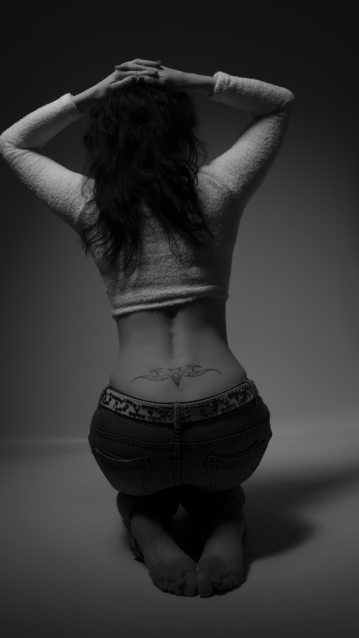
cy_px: 319
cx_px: 152
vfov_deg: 54.0
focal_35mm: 37
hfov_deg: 31.9
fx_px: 626
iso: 100
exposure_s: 1/200
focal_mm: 35
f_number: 9
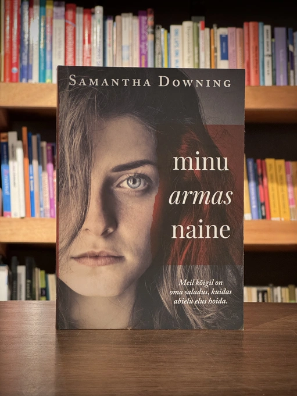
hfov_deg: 19.1
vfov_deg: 25.3
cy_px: 198
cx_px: 148
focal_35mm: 77
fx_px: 881
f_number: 2.8
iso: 500
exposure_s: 1/60
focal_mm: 9
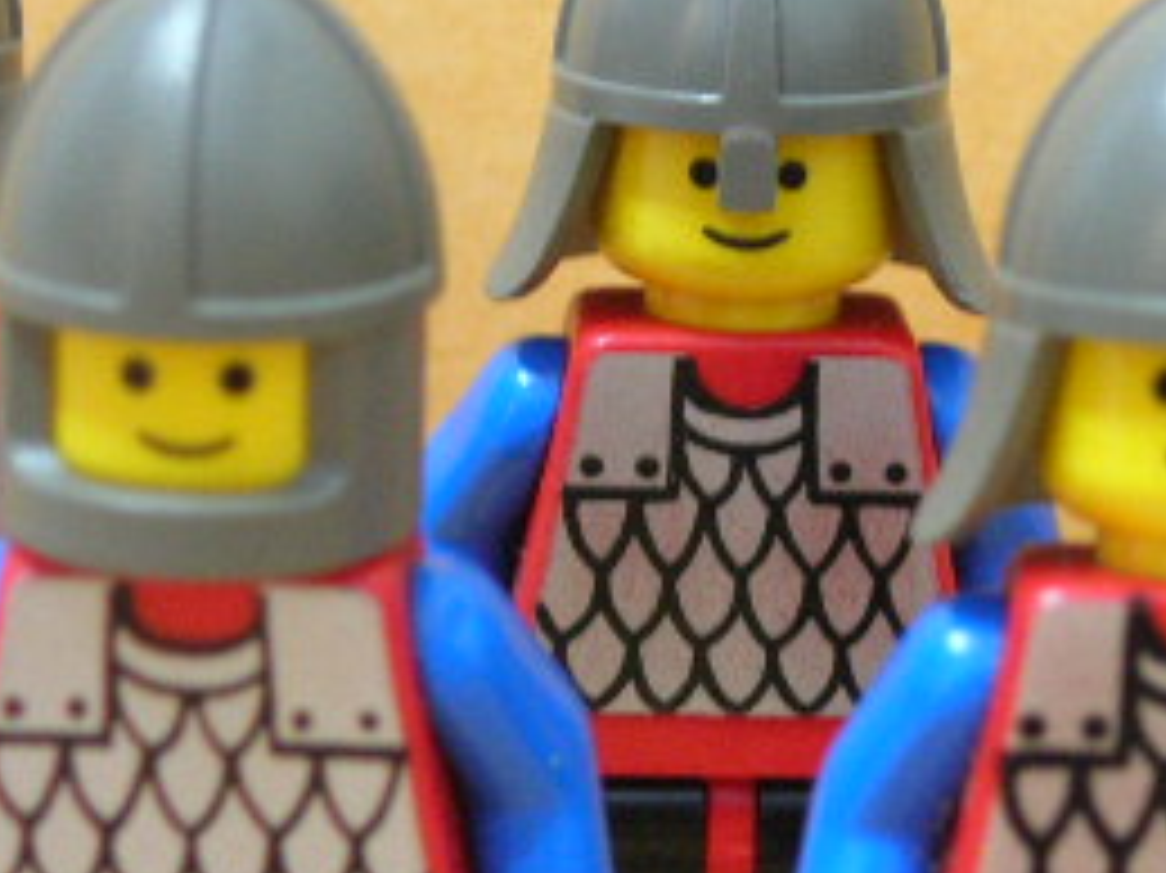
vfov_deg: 8.3
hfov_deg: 11.1
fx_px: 5993
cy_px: 603
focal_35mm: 178
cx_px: 815
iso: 200
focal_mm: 14.9
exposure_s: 1/2.6
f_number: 3.7
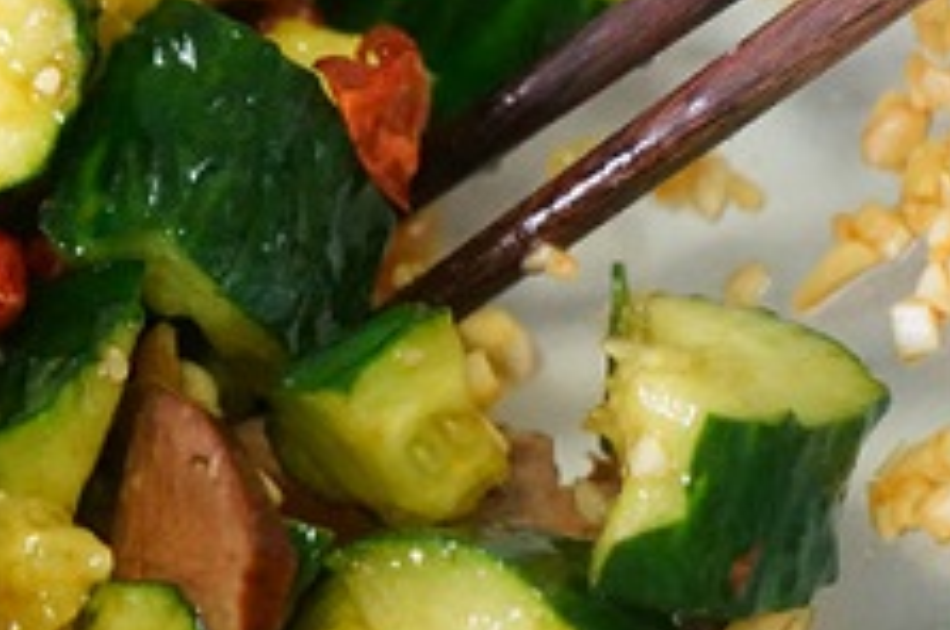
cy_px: 149
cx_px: 43
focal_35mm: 184
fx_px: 4848
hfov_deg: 11.1
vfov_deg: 7.4
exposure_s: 1/60
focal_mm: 64
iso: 6400
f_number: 5.6
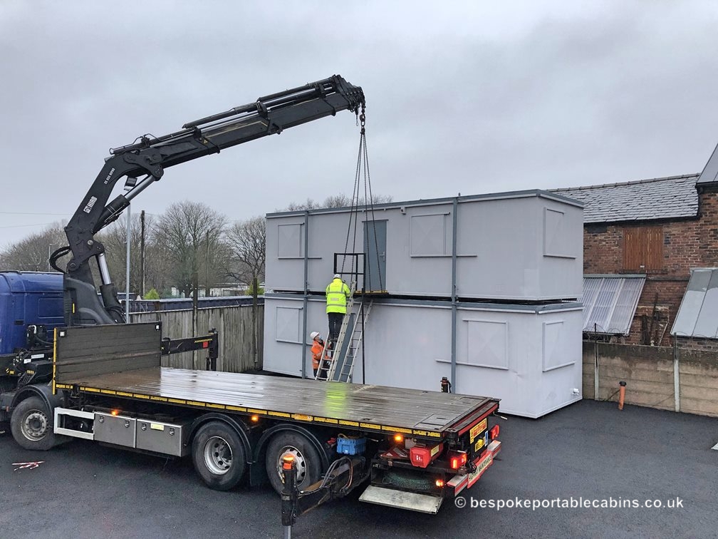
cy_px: 270
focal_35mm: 28
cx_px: 359
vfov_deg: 49.7
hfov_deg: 63.4
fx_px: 581
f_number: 1.8
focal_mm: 4
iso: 40
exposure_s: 1/17
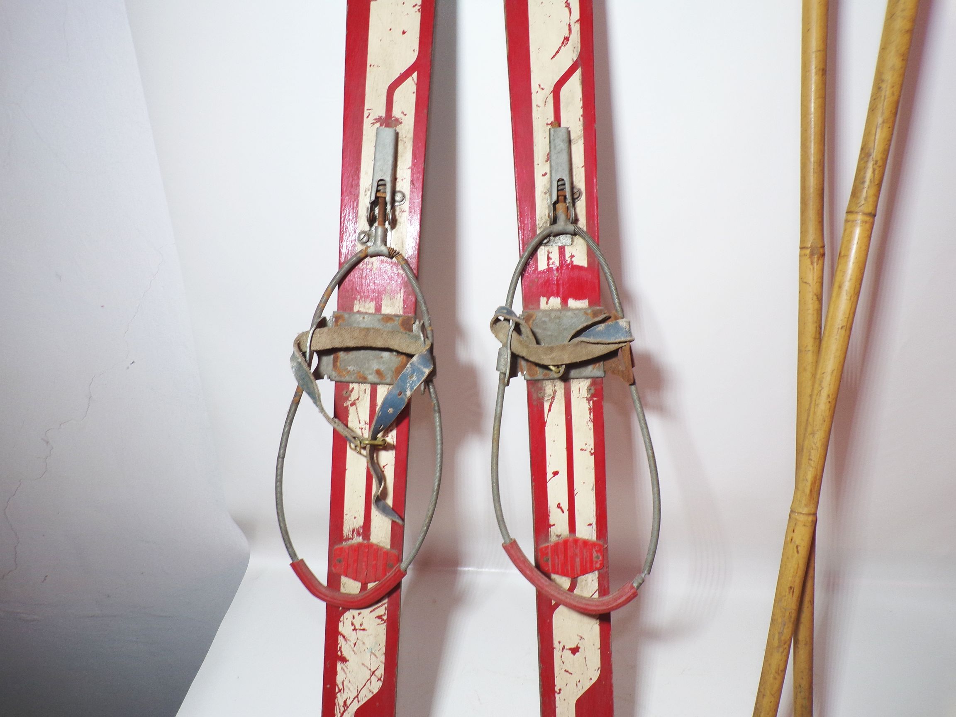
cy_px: 358
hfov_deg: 71.6
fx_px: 663
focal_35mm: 24
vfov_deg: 56.8
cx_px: 478
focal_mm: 4.3
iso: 80
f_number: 4.4
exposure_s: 1/38
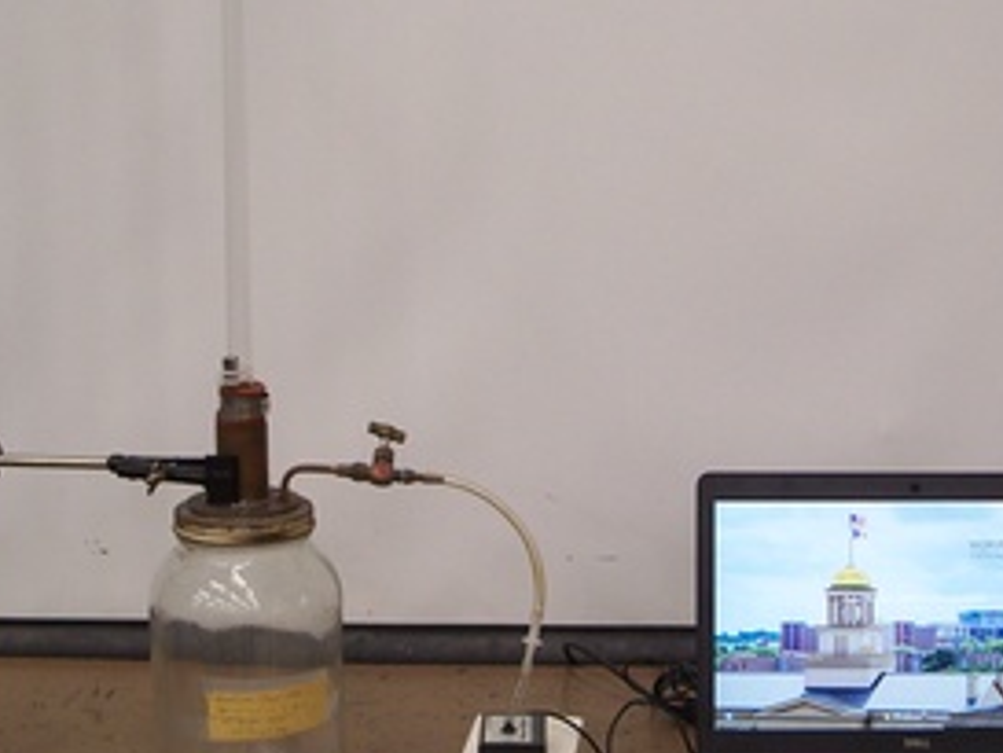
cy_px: 323
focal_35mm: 65
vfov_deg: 22.6
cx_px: 551
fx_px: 1884
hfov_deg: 29.8
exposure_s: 1/30
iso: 160
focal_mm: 7.8
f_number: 2.8
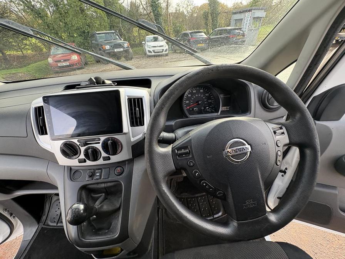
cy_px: 130
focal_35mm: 14
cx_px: 172
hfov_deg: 102.1
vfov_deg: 85.7
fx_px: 140
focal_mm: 2.22
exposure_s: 1/99
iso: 125
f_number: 2.2
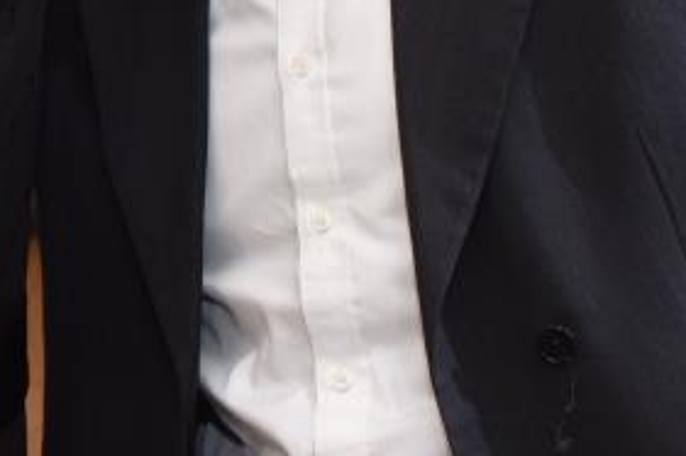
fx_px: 2780
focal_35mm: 146
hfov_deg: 13.9
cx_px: 34
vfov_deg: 9.2
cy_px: -189
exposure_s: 1/100
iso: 800
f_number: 8
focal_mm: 40
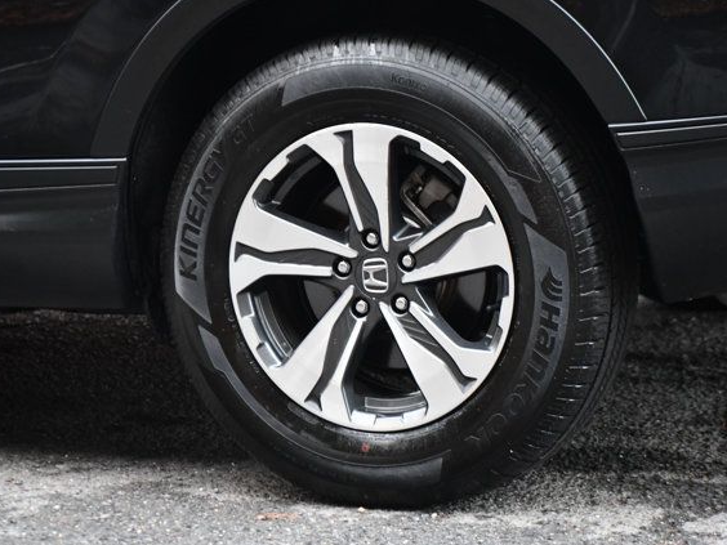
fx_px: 3780
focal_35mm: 180
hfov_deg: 11.0
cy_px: 272
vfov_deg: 8.2
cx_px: 379
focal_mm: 110
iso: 3200
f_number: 4.8
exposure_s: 1/60
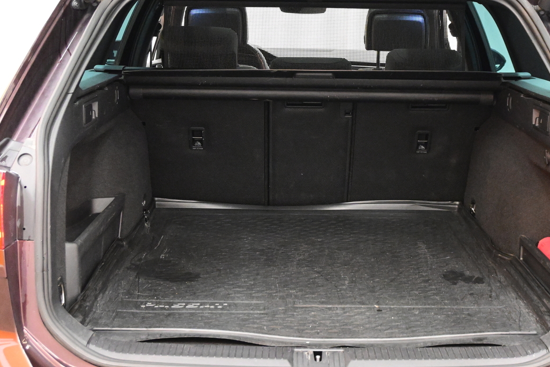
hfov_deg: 34.8
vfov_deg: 23.6
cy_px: 143
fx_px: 876
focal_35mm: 57
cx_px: 315
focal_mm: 27.5
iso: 6400
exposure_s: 1/40
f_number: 5.6
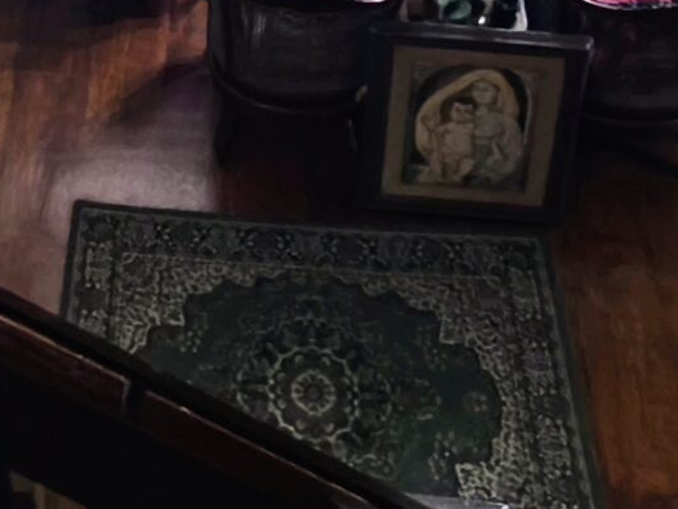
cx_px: 90
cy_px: -323
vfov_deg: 17.5
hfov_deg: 25.9
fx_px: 1430
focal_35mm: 73
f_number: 2.2
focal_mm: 1.91
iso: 1000
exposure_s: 1/17.1
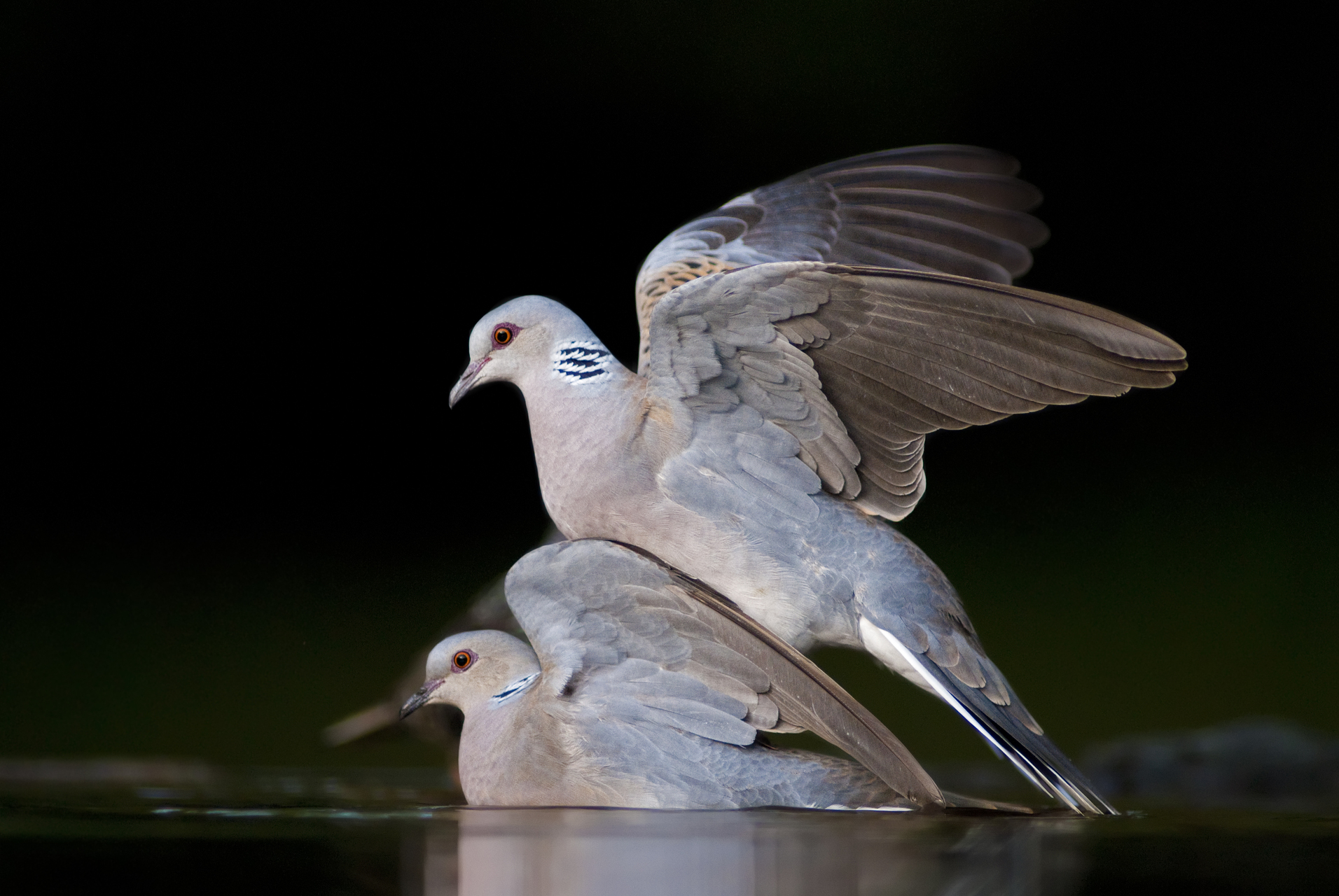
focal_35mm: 450
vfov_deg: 3.1
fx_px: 16758
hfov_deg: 4.6
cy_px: 448
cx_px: 670
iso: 400
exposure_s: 1/1000
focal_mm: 300
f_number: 2.8
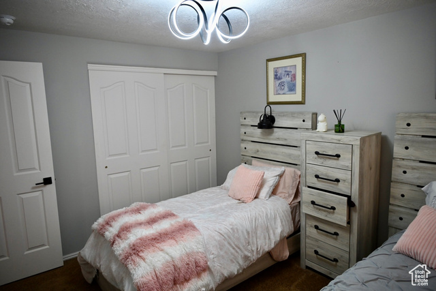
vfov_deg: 53.2
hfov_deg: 73.7
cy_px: 146
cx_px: 218
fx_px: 291
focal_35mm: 24
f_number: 4
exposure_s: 1/125
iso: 1100
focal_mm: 24
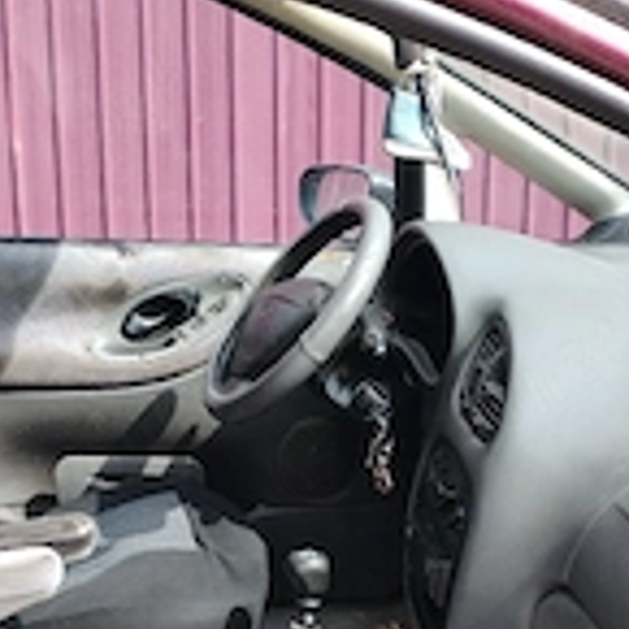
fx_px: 1398
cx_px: 308
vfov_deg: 25.2
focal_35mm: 68
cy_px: 429
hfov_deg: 25.4
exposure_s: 1/100
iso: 103
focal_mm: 4.26
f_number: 1.8
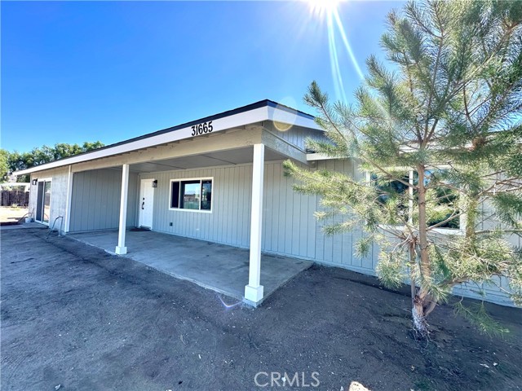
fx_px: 211
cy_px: 196
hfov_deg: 102.1
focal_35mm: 14
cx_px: 261
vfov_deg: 85.7
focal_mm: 2.22
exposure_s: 1/729
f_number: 2.2
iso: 40
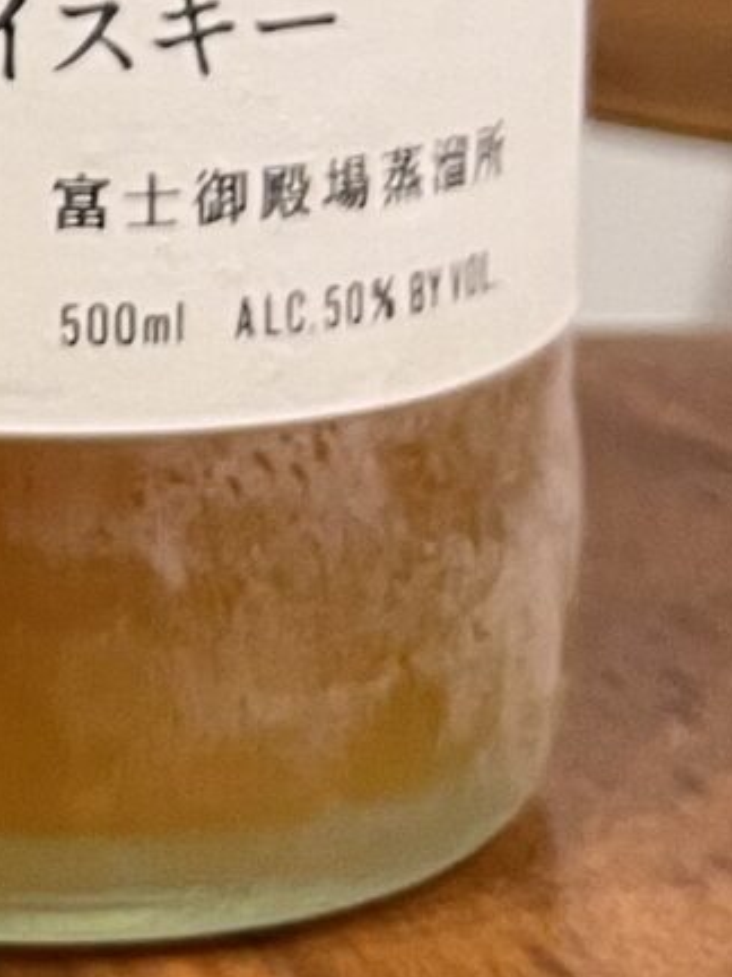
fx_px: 4342
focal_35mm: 154
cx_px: -1134
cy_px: -488
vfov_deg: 12.2
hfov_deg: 8.6
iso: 125
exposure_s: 1/50
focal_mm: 4.2
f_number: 1.6
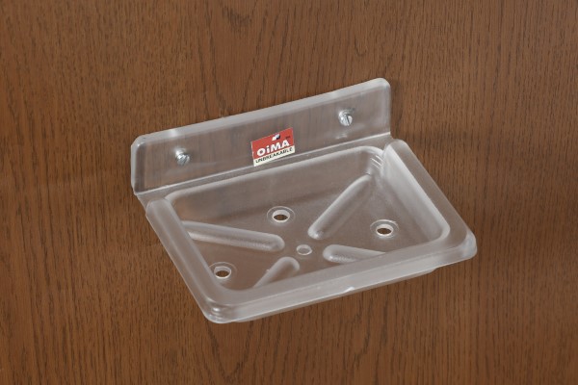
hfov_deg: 12.1
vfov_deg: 8.1
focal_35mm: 170
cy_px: 192
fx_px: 2729
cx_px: 289
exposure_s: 1/40
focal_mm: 85
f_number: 16
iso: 100
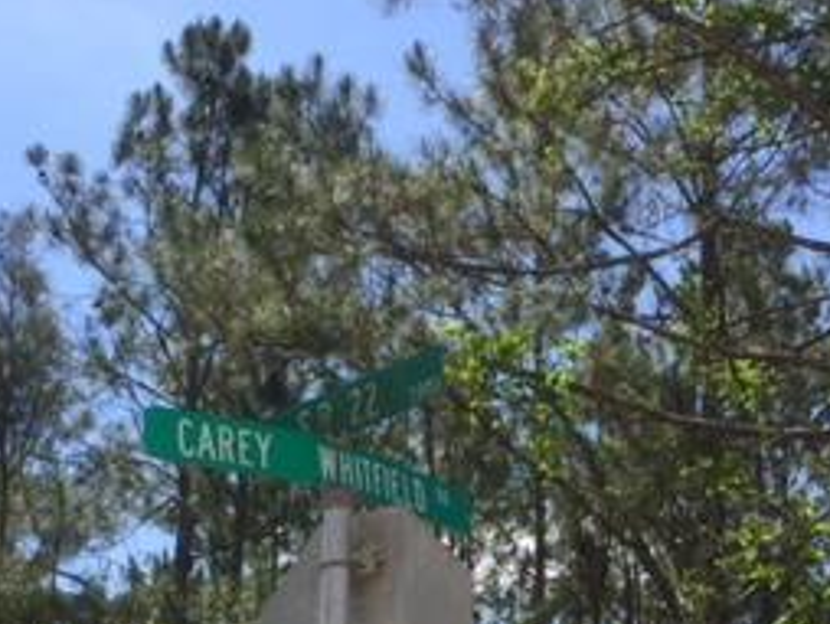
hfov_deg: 26.6
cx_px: 392
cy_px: 621
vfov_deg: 19.6
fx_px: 1752
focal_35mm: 73
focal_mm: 4.15
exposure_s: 1/1319
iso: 32
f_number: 2.2
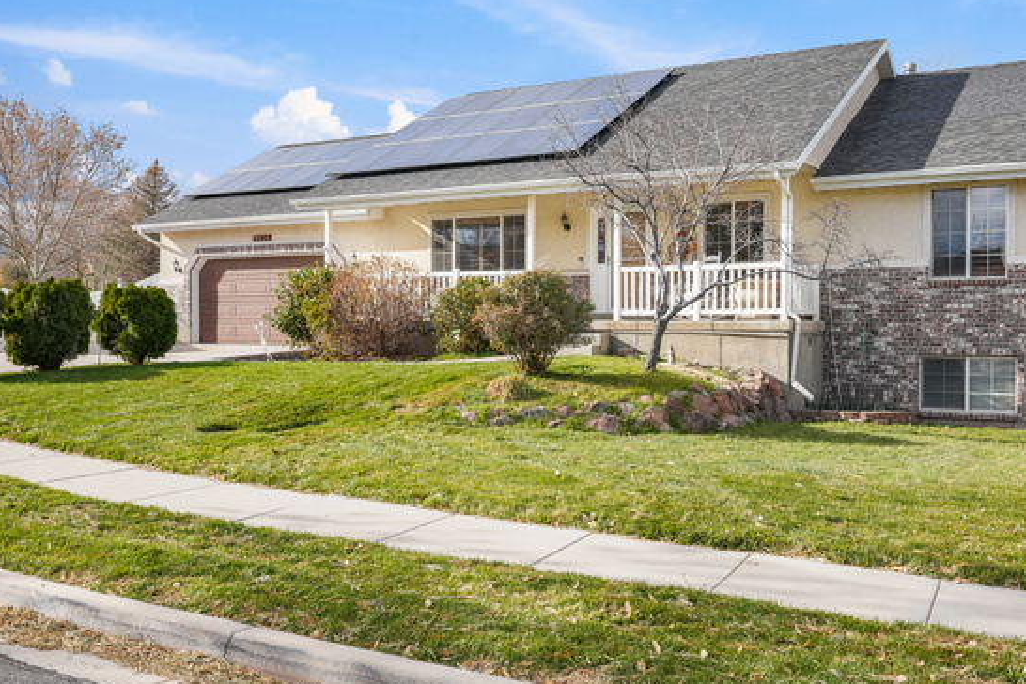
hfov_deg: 55.5
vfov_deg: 38.9
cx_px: 596
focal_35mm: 34
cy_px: 330
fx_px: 969
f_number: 9
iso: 250
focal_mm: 29
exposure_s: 1/320
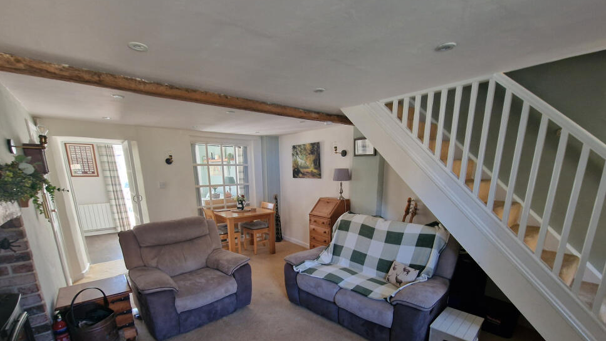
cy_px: 236
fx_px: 241
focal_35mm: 15
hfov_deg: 103.0
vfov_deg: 67.9
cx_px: 310
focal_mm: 2.2
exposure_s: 1/30
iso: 320
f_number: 2.2
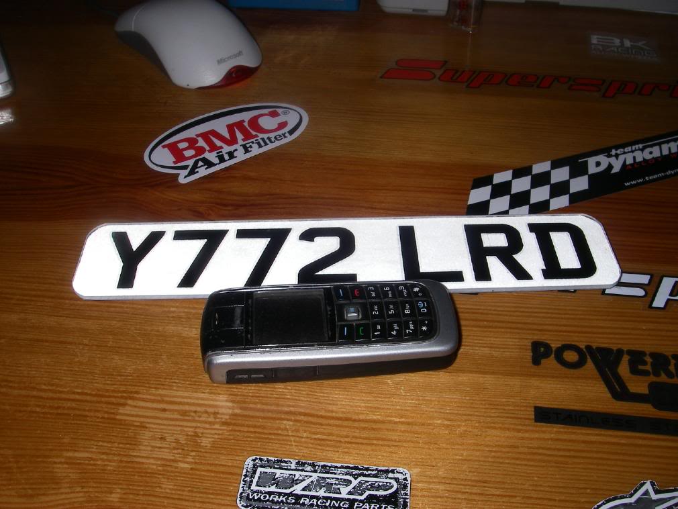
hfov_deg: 49.0
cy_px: 254
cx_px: 339
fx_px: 744
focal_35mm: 38
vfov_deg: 37.7
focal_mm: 6.3
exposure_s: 1/40
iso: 64
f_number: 6.6
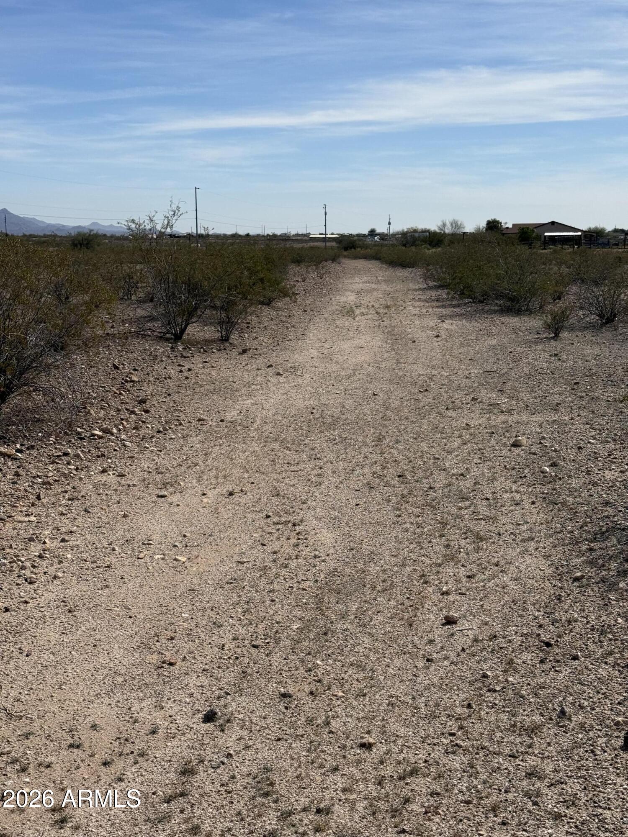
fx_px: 1161
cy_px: 418
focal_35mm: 48
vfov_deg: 39.7
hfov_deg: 30.3
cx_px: 314
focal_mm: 6.76
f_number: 1.78
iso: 64
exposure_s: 1/9901
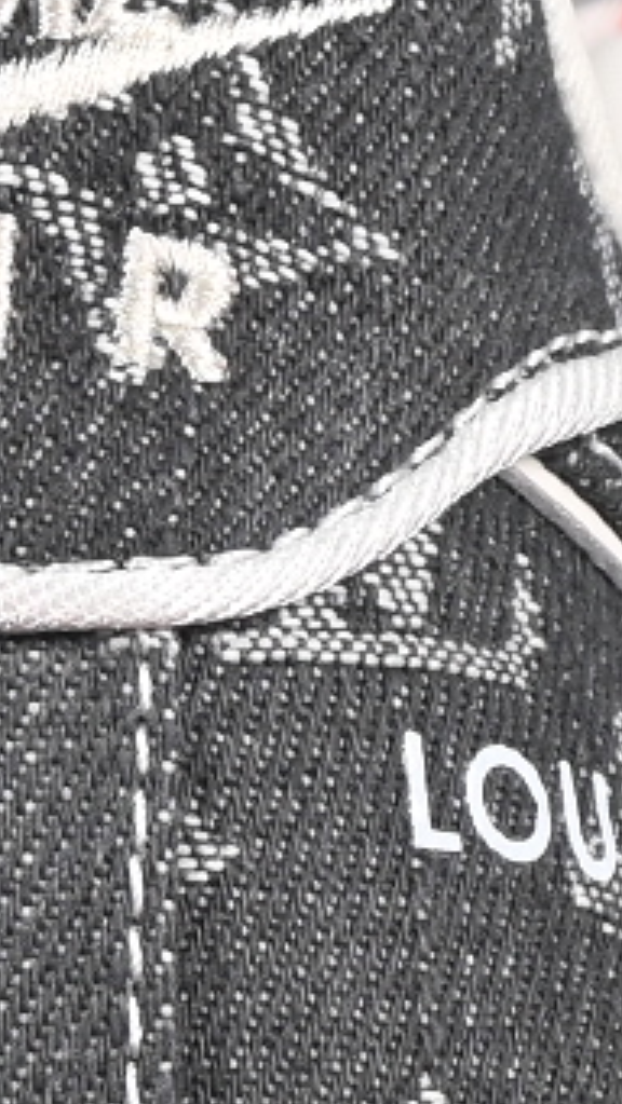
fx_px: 18810
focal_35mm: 642
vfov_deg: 3.4
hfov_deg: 1.9
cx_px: -862
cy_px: 382
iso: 160
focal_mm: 50
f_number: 6.3
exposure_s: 1/60
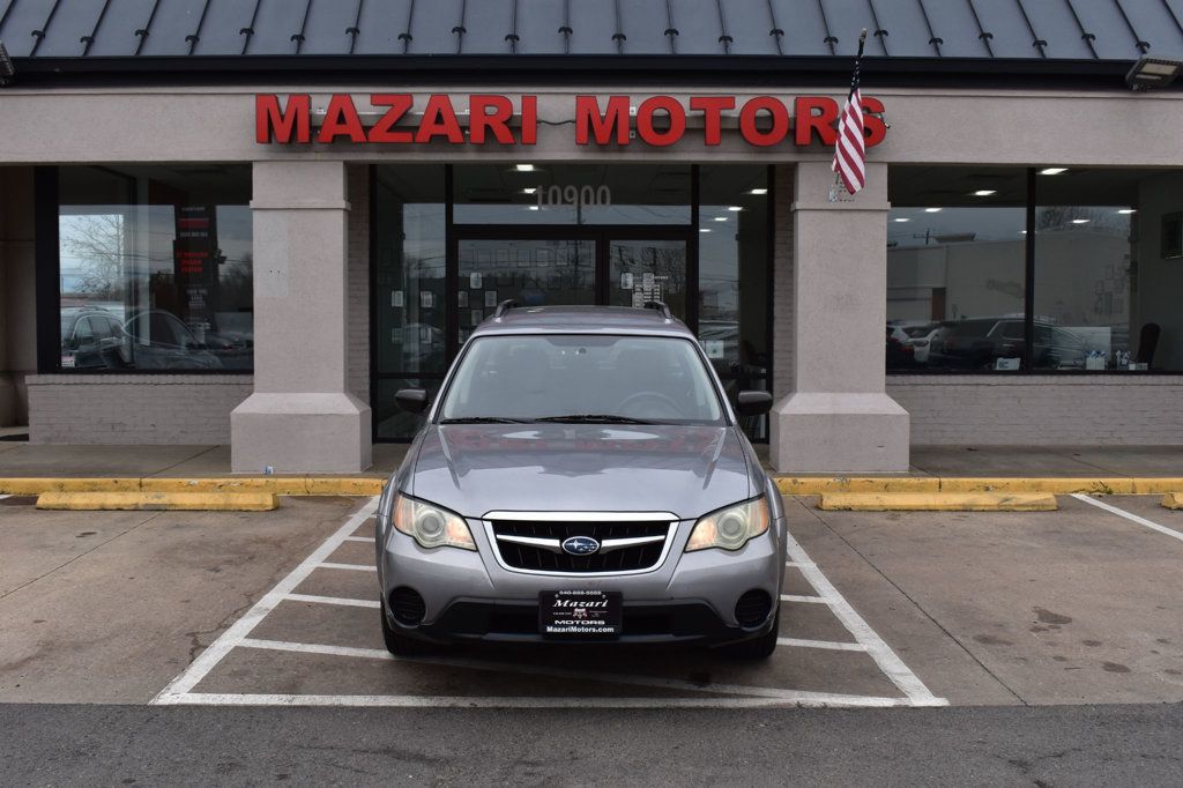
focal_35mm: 39
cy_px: 394
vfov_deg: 34.2
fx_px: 1281
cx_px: 592
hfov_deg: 49.6
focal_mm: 26
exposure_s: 1/400
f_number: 11
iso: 400
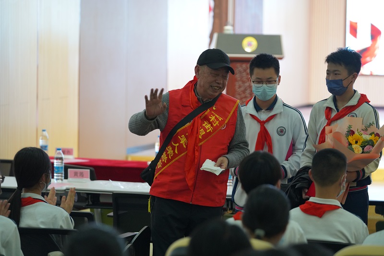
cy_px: 128
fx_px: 1664
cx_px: 192
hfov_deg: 13.2
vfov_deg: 8.8
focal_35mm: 156
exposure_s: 1/160
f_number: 4
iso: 2500
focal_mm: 156
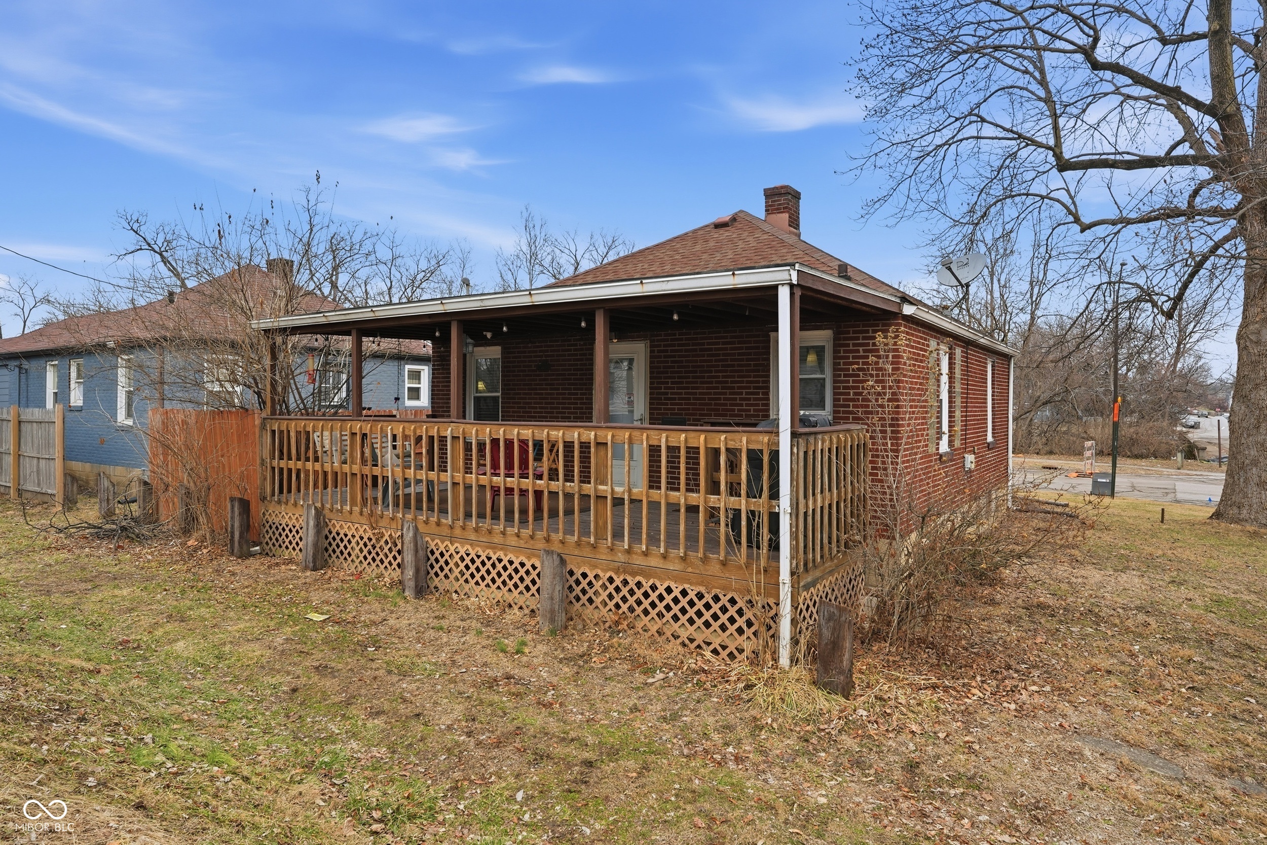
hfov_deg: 81.2
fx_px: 739
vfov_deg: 59.5
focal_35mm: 21
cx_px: 634
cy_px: 422
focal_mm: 21
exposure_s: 1/1000
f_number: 9
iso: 250
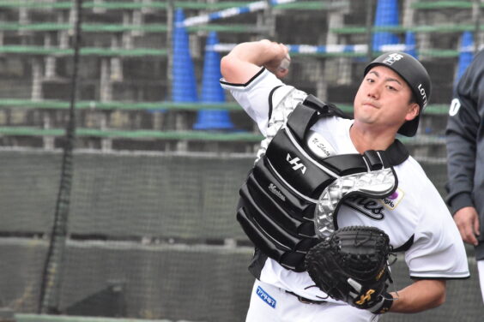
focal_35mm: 450
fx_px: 6050
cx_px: 242
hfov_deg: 4.6
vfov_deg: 3.1
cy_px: 161
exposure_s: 1/4000
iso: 10000
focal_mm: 300
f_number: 11
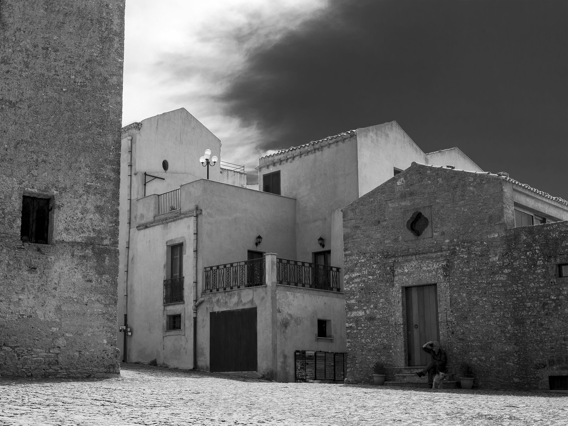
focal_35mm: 40
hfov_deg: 46.8
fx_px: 656
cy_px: 213
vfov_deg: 36.0
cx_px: 284
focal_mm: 20
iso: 200
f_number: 8
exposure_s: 1/80
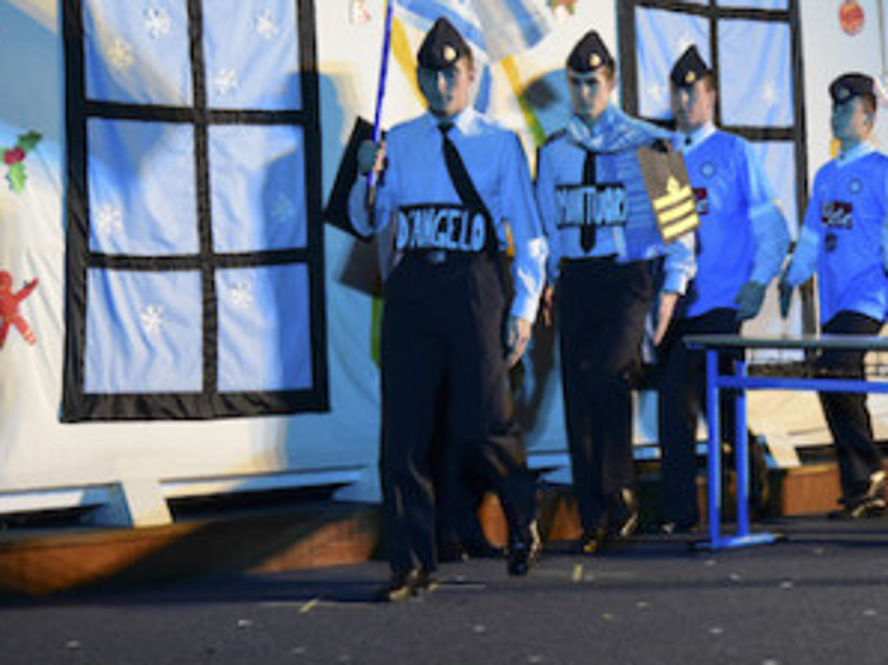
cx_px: 623
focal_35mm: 105
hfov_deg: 18.7
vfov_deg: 14.0
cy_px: 206
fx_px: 2691
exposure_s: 1/80
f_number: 6.3
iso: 4000
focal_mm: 62
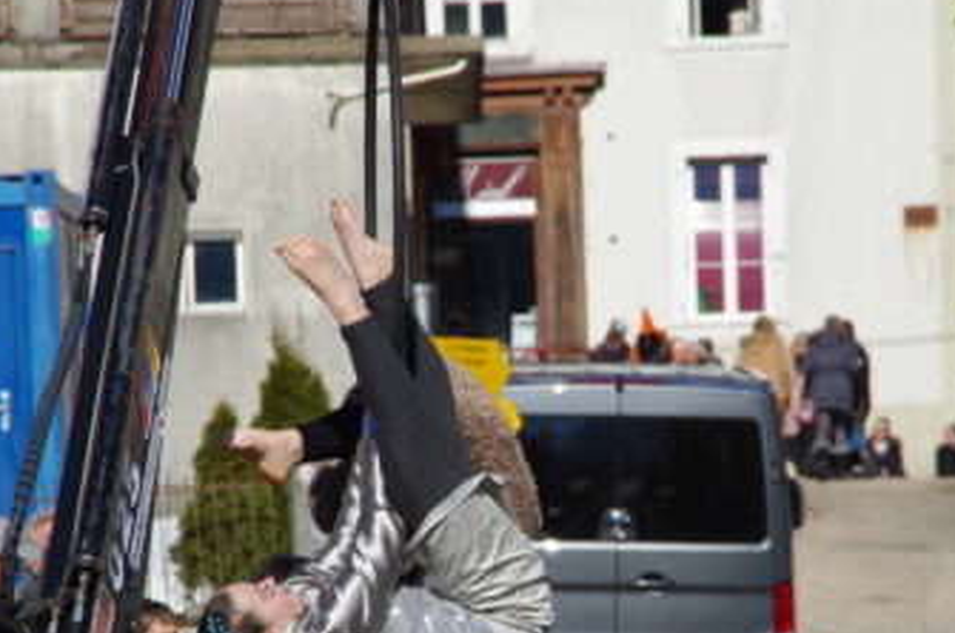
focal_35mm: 448
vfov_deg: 3.1
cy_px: 432
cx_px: 544
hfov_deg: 4.6
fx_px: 11862
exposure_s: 1/400
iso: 200
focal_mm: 200
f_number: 13
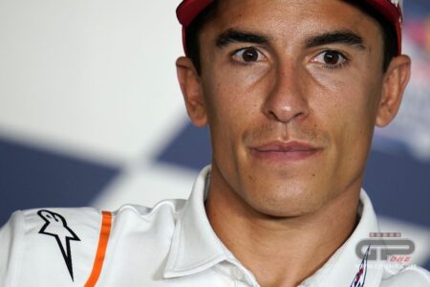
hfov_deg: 2.3
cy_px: 144
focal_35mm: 900
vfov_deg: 1.5
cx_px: 215
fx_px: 10749
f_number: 6.3
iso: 2500
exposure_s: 1/250
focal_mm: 600
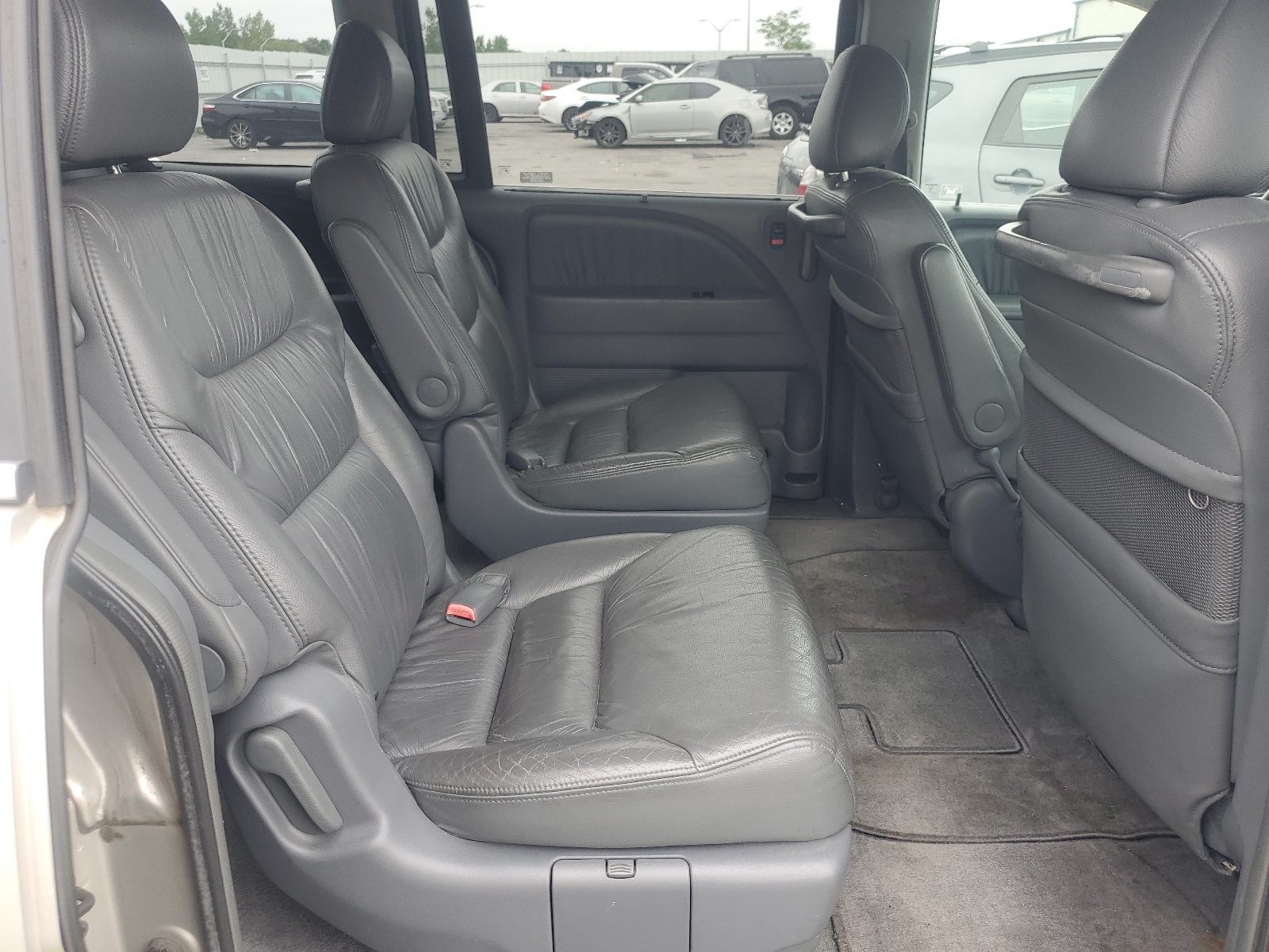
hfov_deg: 67.3
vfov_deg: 53.1
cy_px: 476
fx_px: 953
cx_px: 634
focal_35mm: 26
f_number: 1.5
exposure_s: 1/120
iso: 52
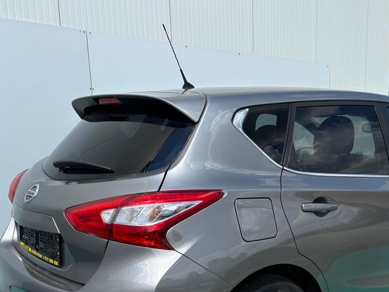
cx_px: 293
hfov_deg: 41.6
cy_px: 239
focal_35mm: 44
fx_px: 495
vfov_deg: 31.9
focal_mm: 5.96
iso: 50
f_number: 1.6
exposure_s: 1/3448
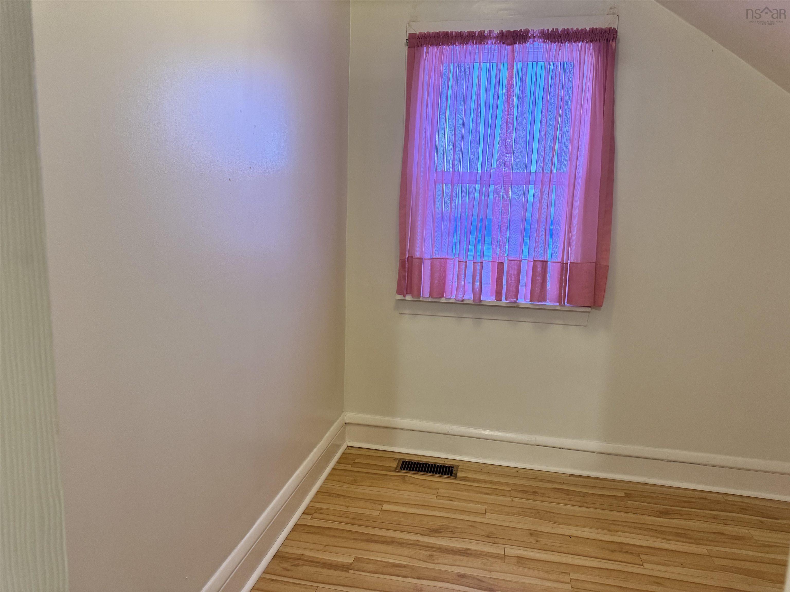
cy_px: 296
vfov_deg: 56.8
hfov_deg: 71.6
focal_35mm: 24
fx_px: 548
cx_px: 395
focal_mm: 6.76
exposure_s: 1/60
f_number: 1.78
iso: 320
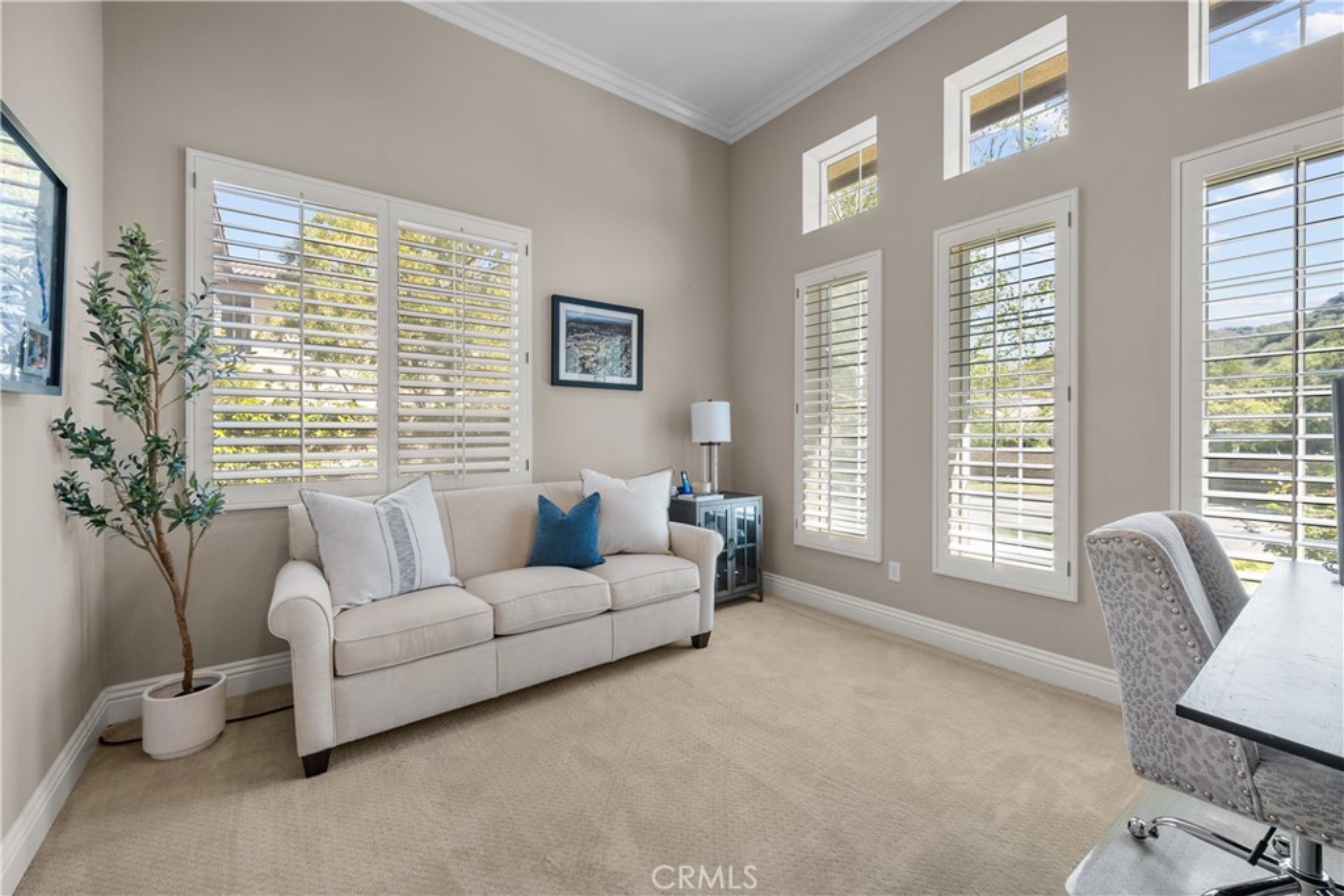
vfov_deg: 81.2
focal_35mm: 14
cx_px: 672
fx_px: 523
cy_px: 448
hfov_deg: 104.2
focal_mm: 14
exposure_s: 1/3
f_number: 9
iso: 200
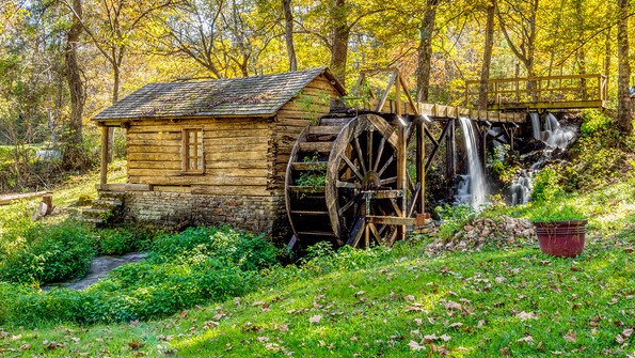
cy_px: 153
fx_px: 640
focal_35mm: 38
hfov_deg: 52.8
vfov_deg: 31.2
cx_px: 318
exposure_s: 1/2.5
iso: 100
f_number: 22
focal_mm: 24
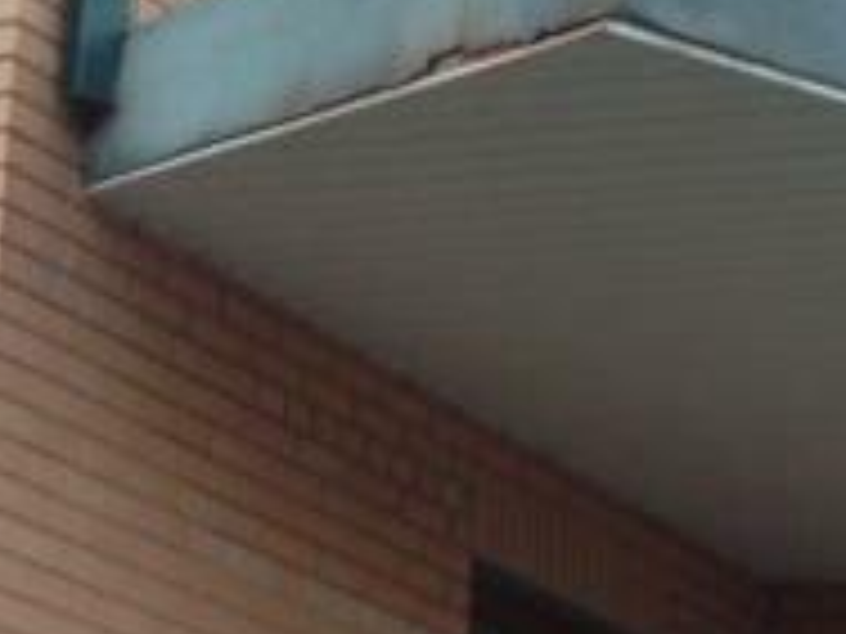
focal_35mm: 180
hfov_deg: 10.9
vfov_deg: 8.2
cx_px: 140
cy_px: 189
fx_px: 4399
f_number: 2.4
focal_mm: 4.12
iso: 50
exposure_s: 1/20
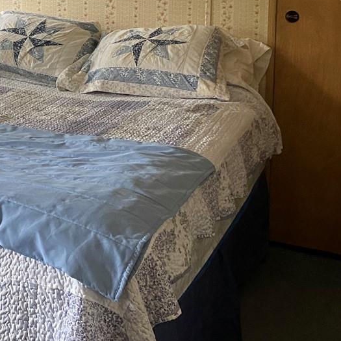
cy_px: -5
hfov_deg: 21.8
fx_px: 780
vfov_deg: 23.6
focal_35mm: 70
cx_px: -120
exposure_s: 1/60
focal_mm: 4.25
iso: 250
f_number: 1.8
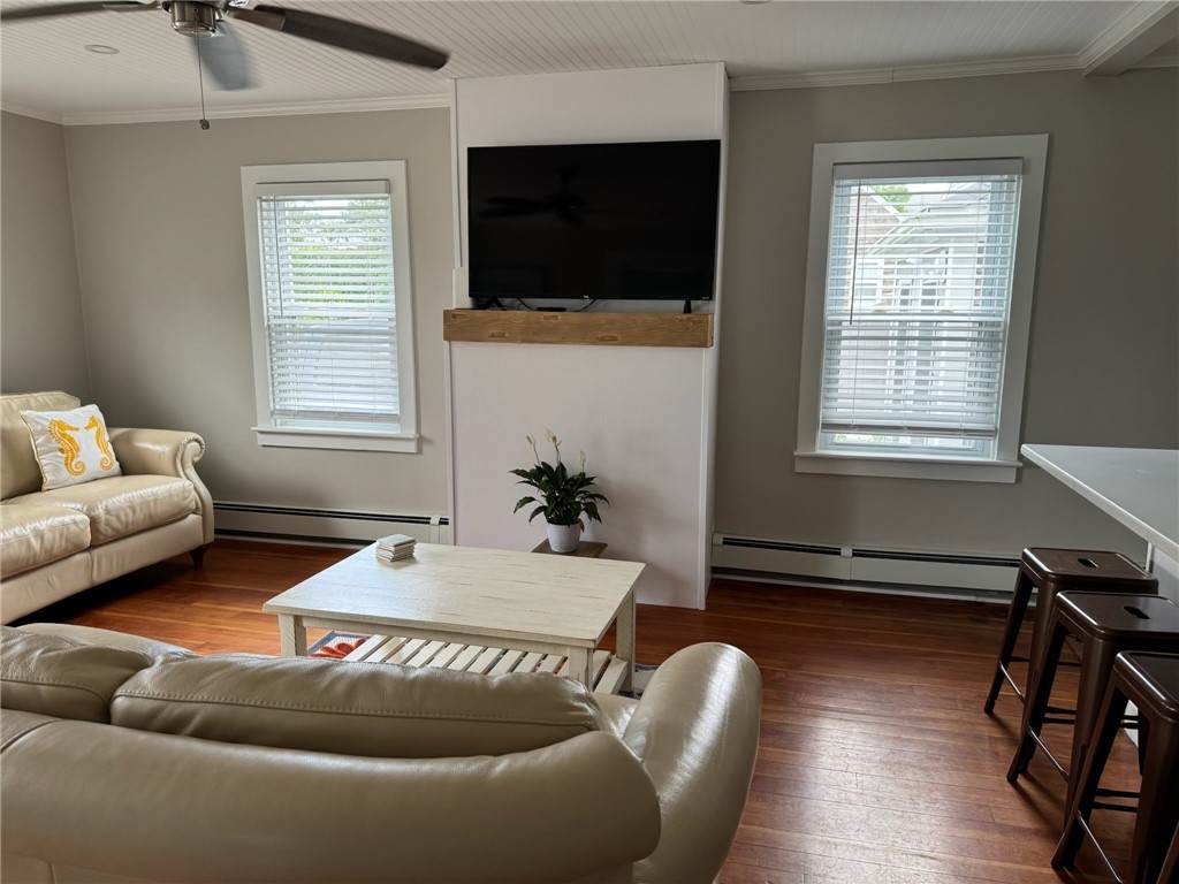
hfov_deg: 71.6
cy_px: 442
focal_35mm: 24
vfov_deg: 56.8
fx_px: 817
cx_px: 590
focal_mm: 6.76
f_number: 1.78
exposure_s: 1/121
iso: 80
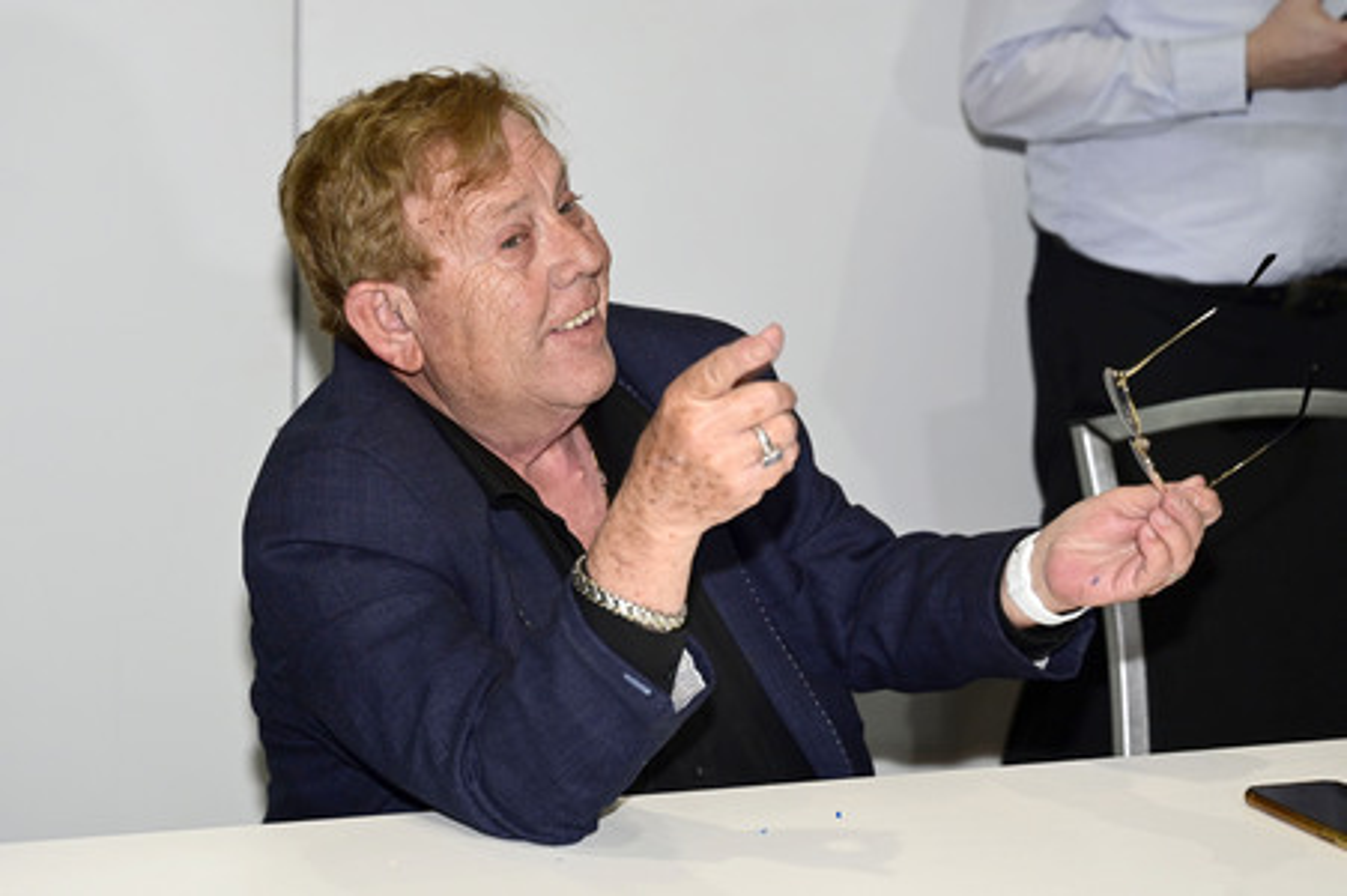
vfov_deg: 20.6
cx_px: 674
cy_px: 448
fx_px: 2468
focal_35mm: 66
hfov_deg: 30.5
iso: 800
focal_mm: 66
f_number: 4.5
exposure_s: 1/200
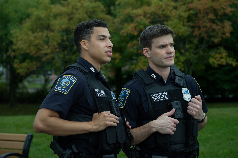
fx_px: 615
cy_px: 79
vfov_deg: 14.7
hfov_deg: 21.9
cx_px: 119
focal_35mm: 93
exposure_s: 1/160
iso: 800
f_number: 5.6
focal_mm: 93
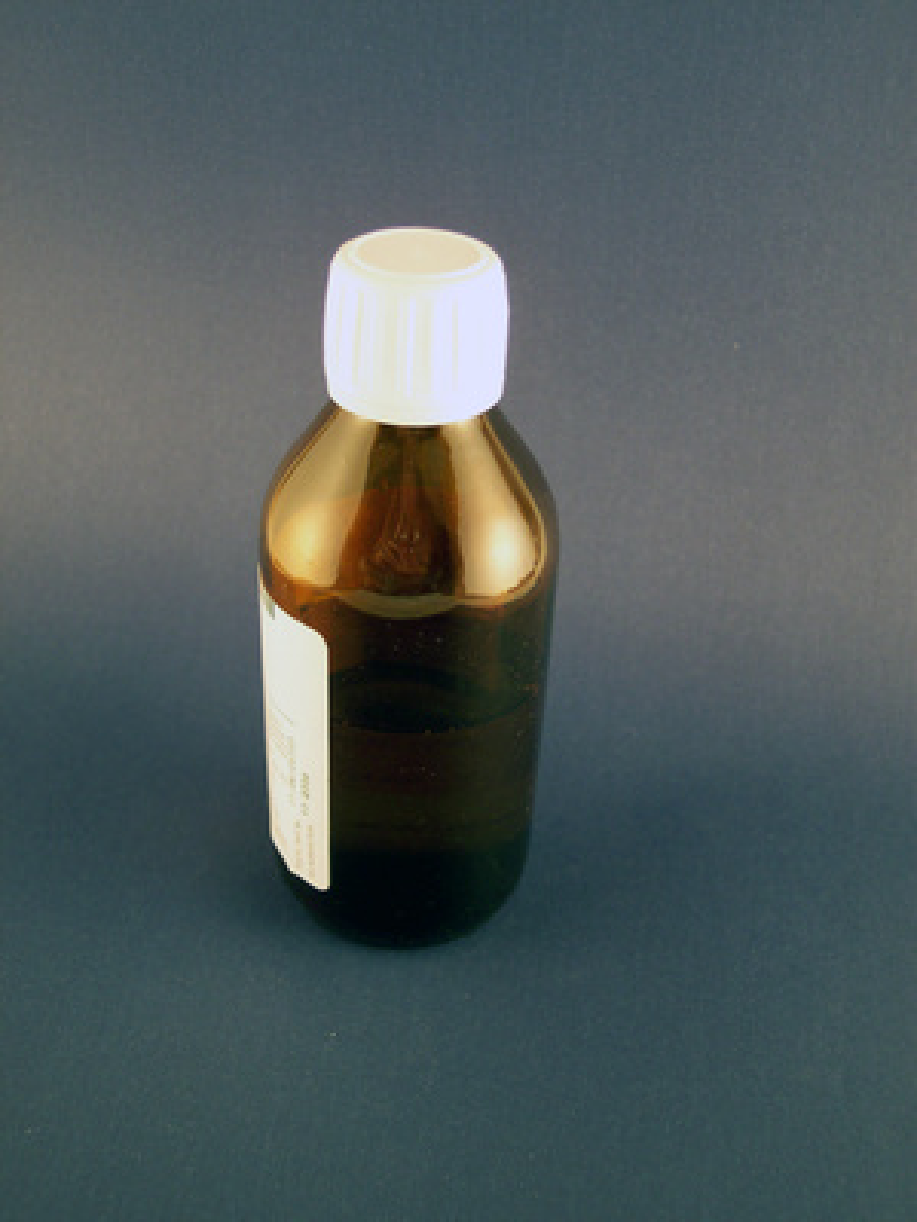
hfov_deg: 37.7
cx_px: 458
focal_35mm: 38
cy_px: 611
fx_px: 1342
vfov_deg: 49.0
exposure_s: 1/60
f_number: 2.8
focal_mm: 8
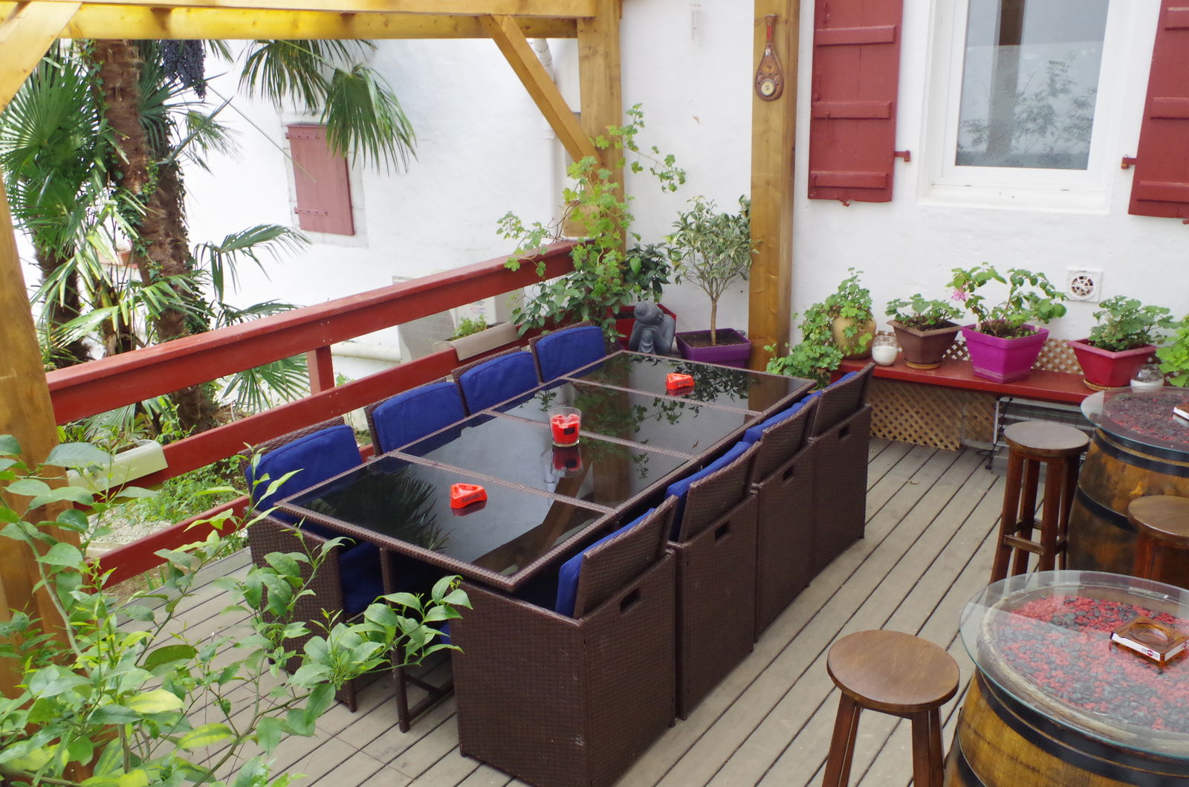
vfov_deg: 43.4
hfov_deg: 62.0
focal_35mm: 30
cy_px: 394
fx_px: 989
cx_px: 594
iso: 1600
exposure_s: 1/100
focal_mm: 20
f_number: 11
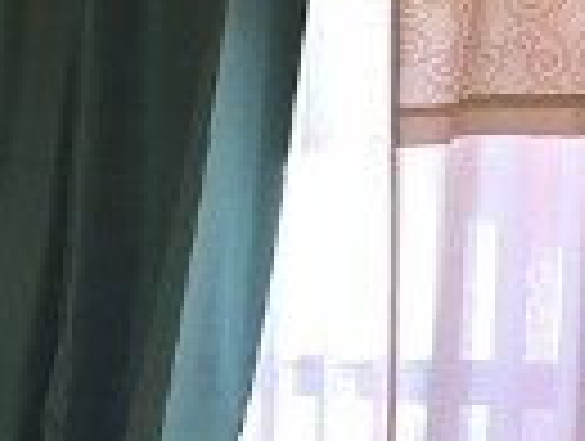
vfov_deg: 8.1
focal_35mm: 181
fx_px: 3065
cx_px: -1256
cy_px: 536
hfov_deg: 8.7
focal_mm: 6.3
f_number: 1.7
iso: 80
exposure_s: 1/60.2
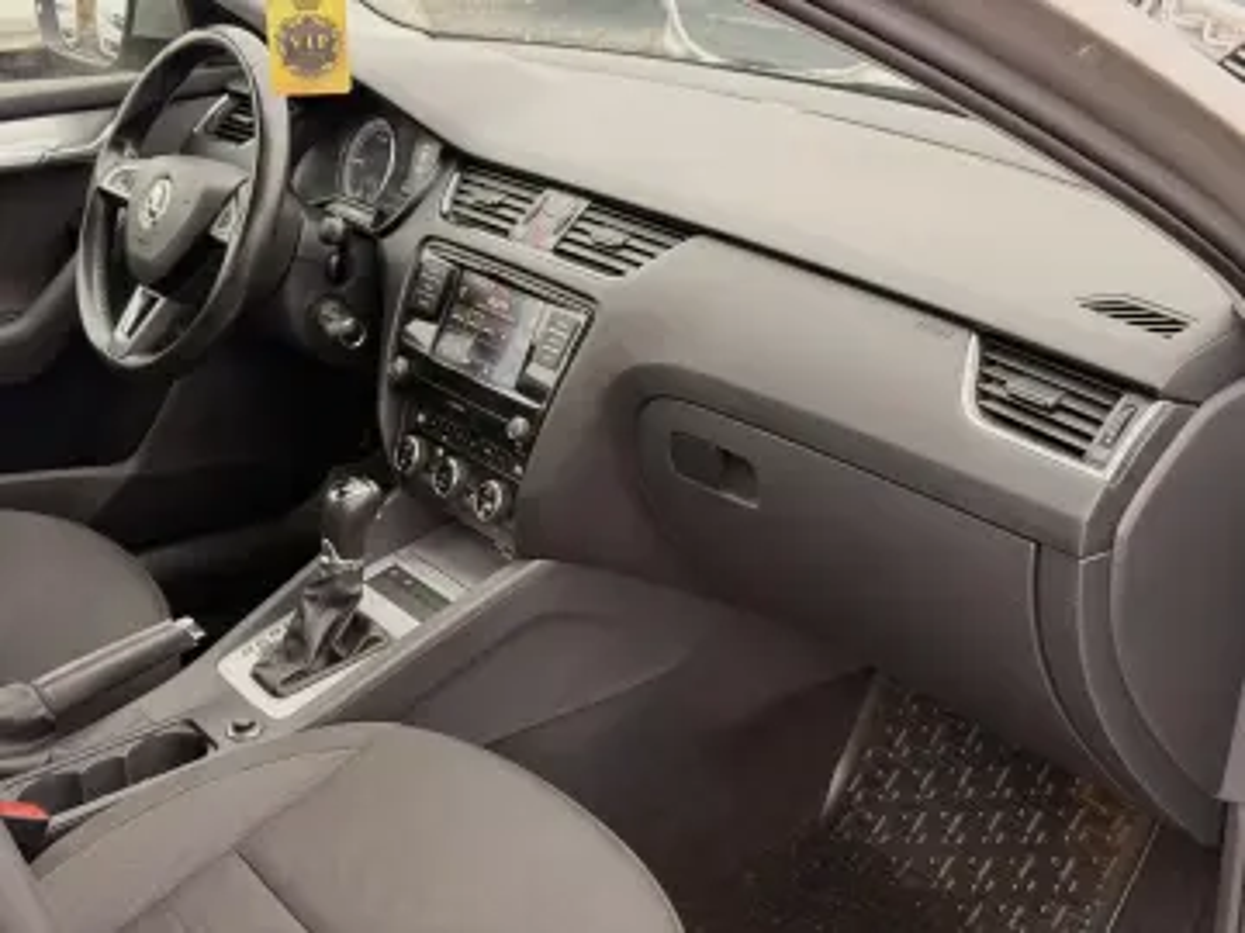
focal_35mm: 48
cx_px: 622
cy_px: 466
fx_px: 1726
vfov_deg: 30.3
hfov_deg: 39.7
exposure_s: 1/73
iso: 100
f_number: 1.78
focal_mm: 6.76
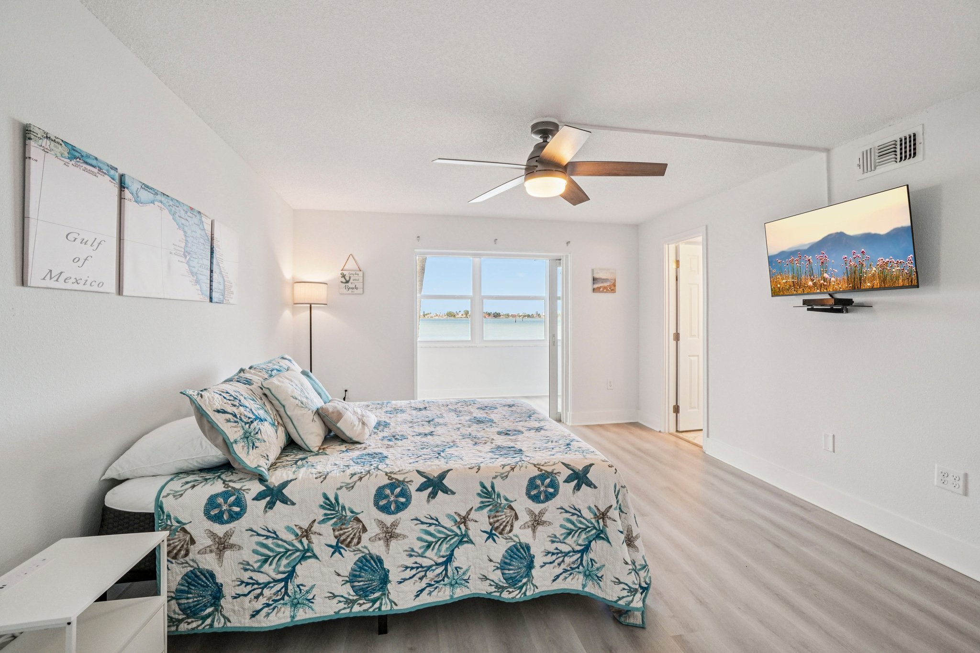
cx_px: 490
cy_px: 326
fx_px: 408
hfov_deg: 100.4
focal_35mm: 15
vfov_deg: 77.3
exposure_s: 1/30
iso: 250
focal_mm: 10
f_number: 8
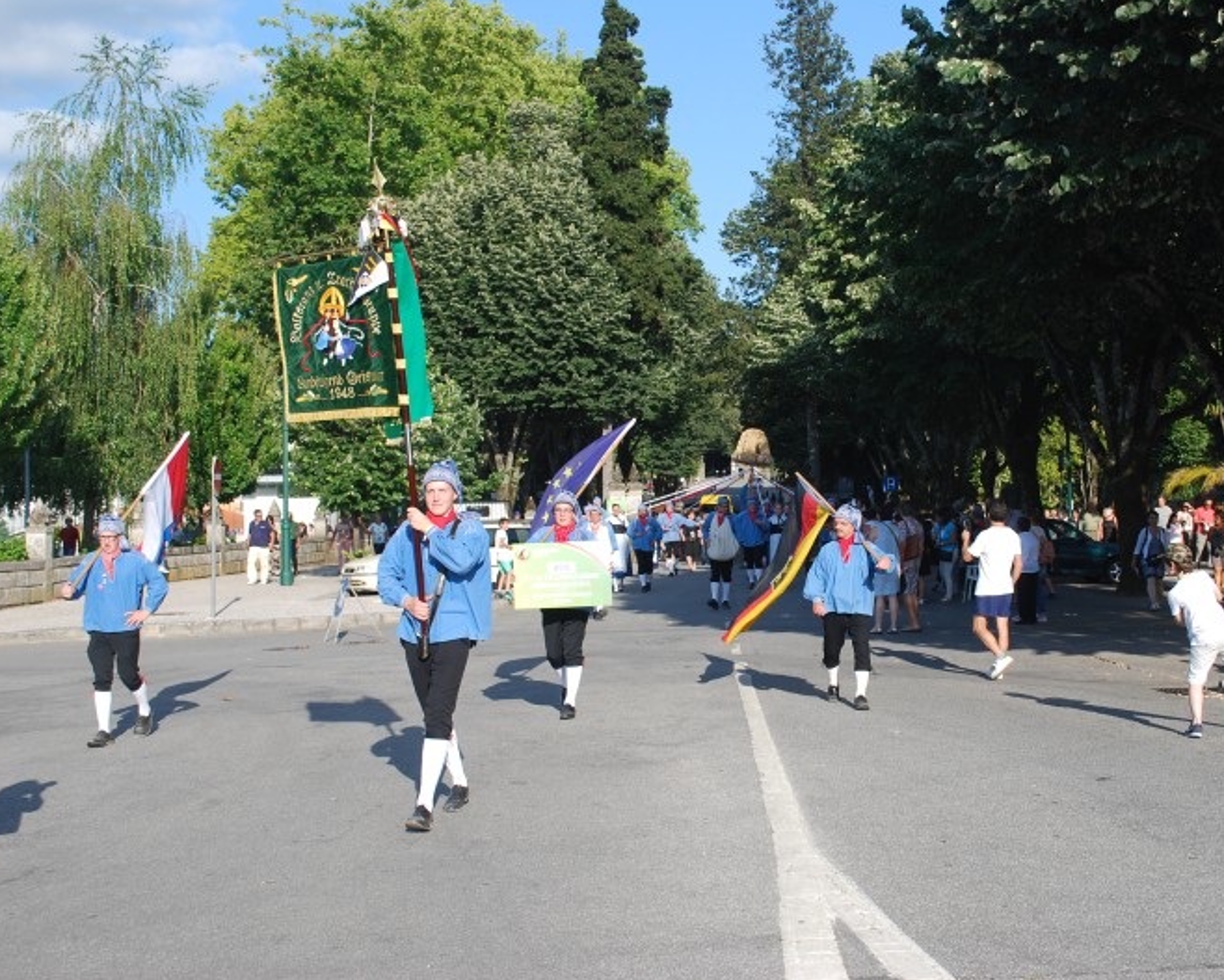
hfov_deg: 38.6
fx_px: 1740
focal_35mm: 48
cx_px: 724
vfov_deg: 31.5
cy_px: 484
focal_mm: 28
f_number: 7.1
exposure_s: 1/200
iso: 100
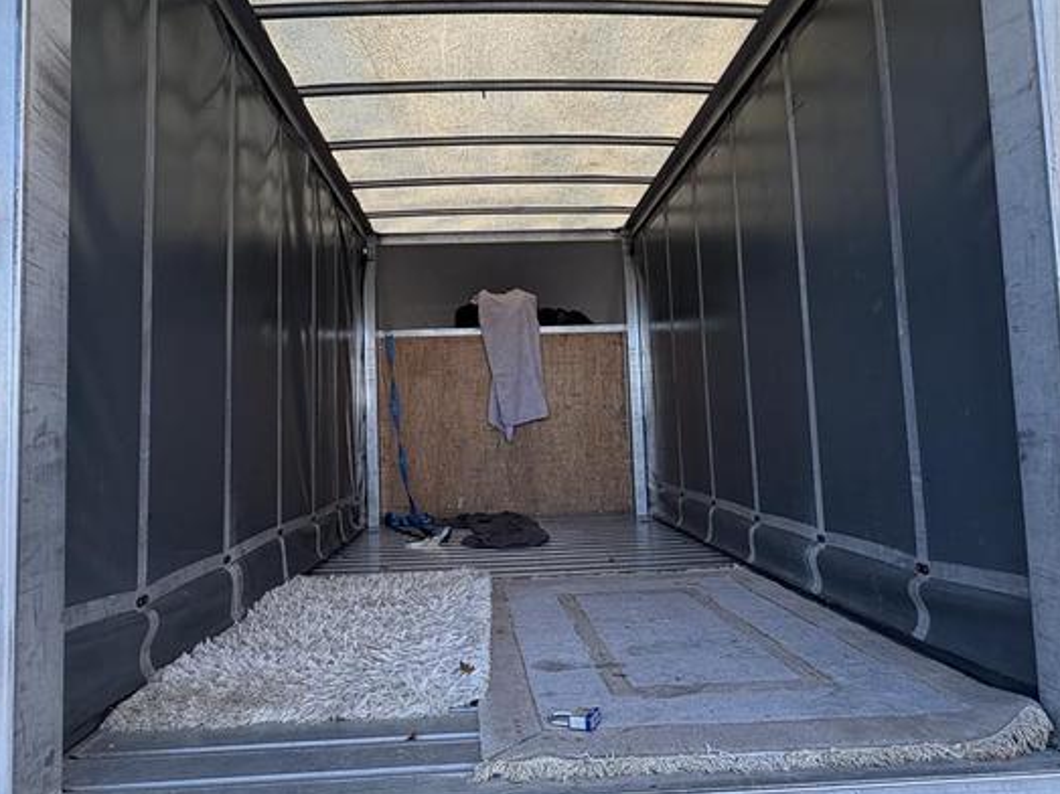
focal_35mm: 24
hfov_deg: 71.6
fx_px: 735
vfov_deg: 56.8
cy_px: 383
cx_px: 525
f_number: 2.2
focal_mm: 2.22
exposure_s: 1/99
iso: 64
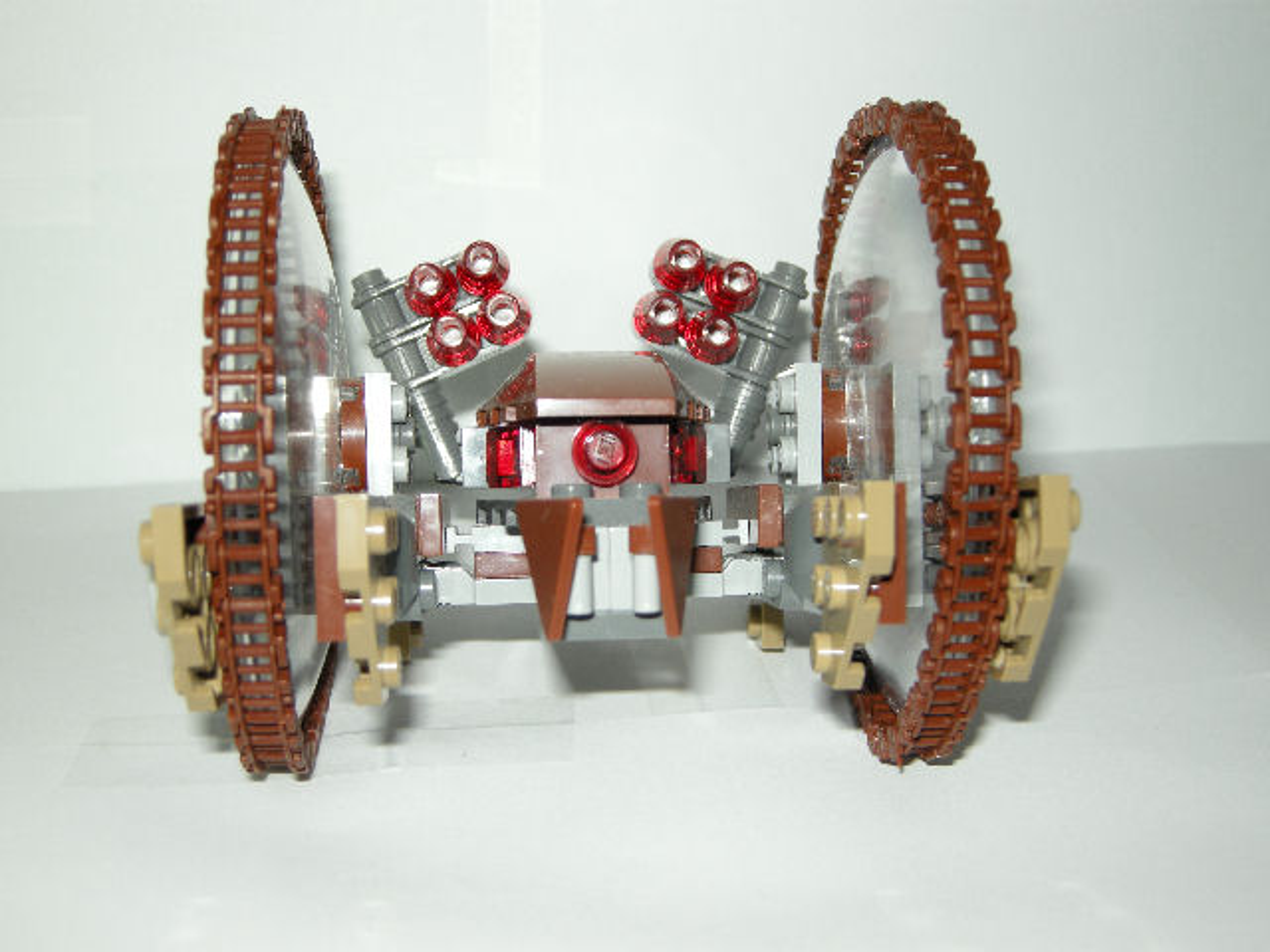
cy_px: 476
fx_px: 1724
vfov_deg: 30.9
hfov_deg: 40.4
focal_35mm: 47
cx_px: 635
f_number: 3.1
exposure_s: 1/30
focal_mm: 10.1
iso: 64
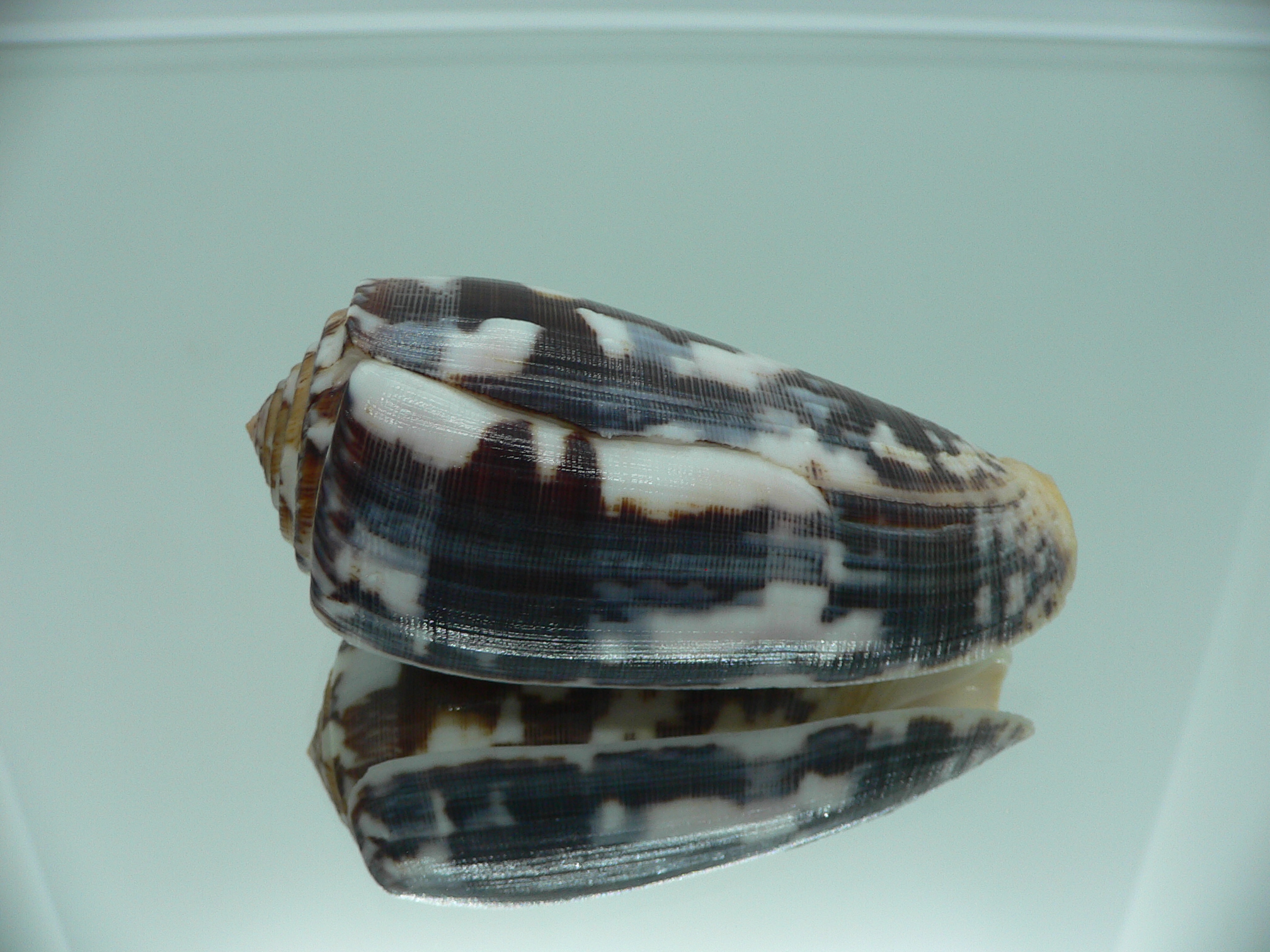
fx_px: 1284
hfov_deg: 52.6
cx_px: 635
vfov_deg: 40.7
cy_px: 476
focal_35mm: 35
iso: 80
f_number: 2.8
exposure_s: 1/60
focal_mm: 4.6
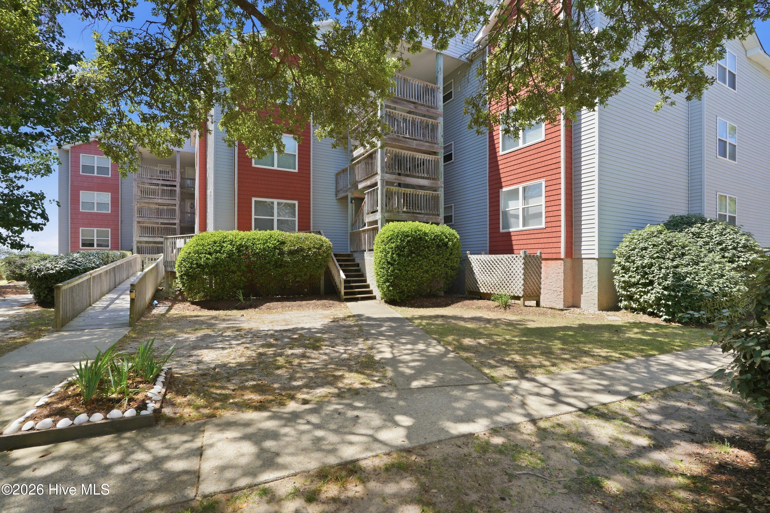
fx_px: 342
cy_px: 256
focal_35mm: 16
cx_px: 385
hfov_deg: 96.7
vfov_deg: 73.7
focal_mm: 16
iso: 100
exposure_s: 1/100
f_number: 8
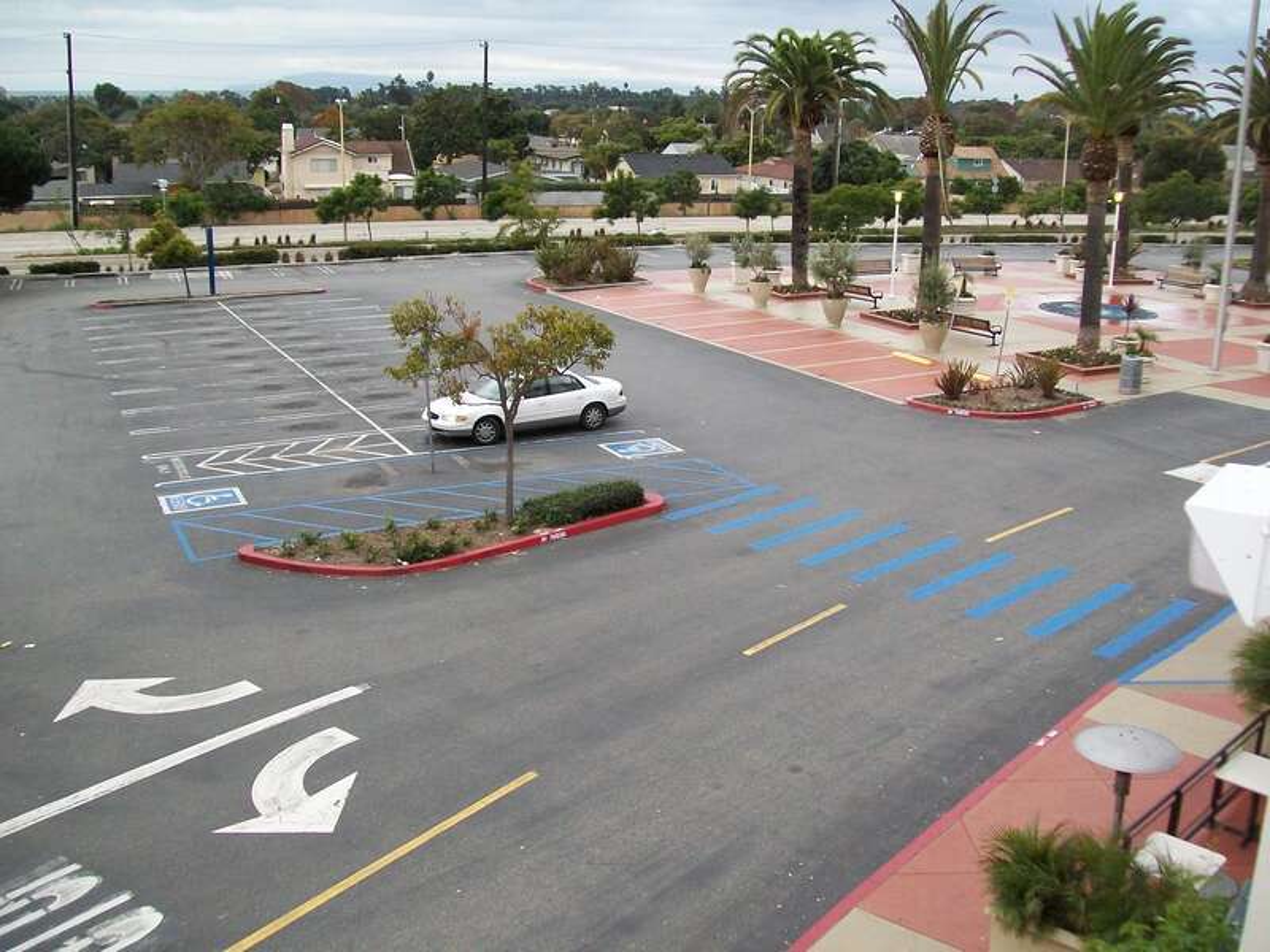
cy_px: 476
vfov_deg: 39.7
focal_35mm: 36
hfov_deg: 51.4
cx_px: 635
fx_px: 1321
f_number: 2.7
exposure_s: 1/50
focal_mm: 6
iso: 160
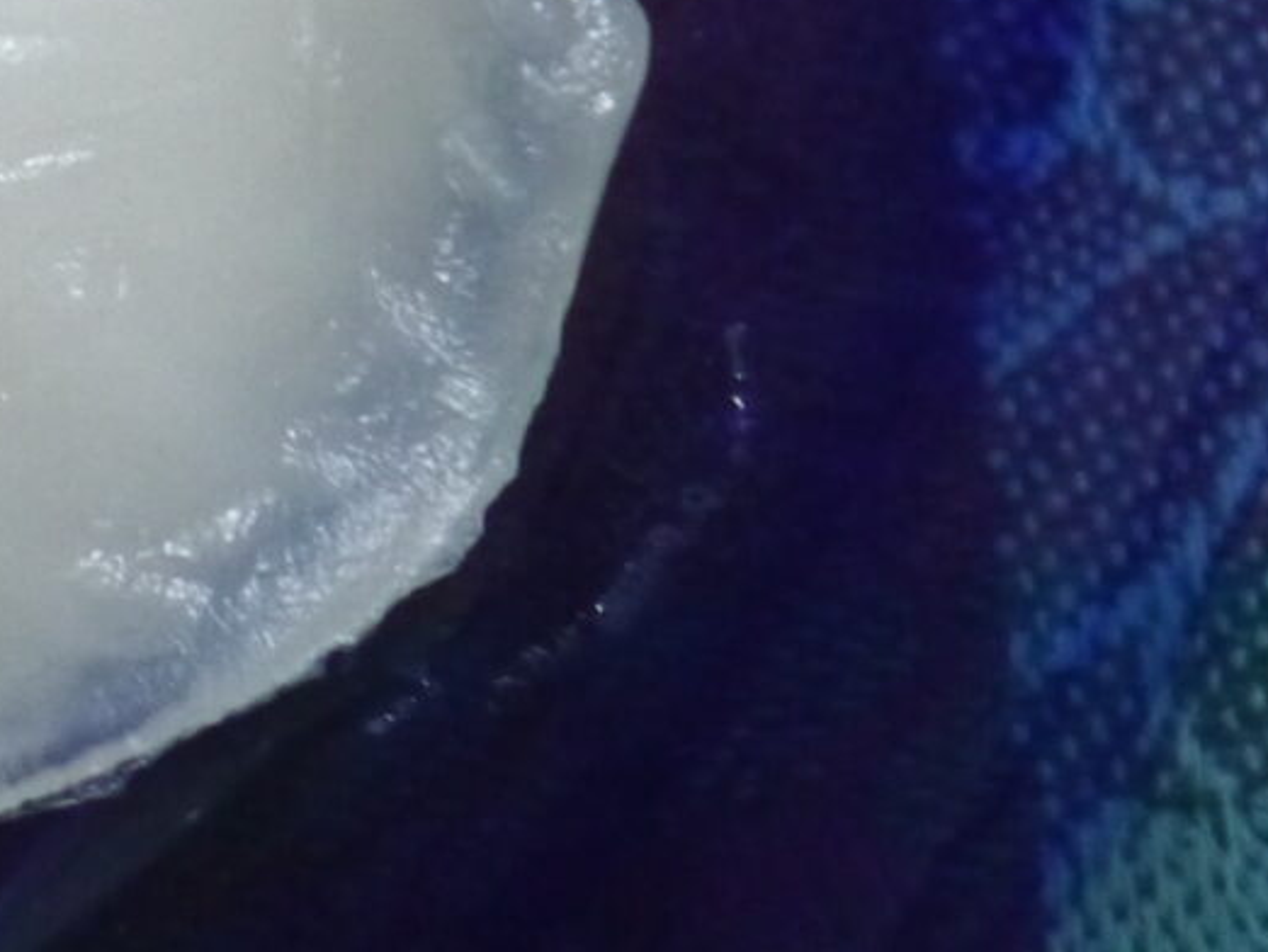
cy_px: -442
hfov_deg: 3.7
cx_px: -833
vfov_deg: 2.8
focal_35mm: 530
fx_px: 19423
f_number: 5.6
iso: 1600
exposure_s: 1/100
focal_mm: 54
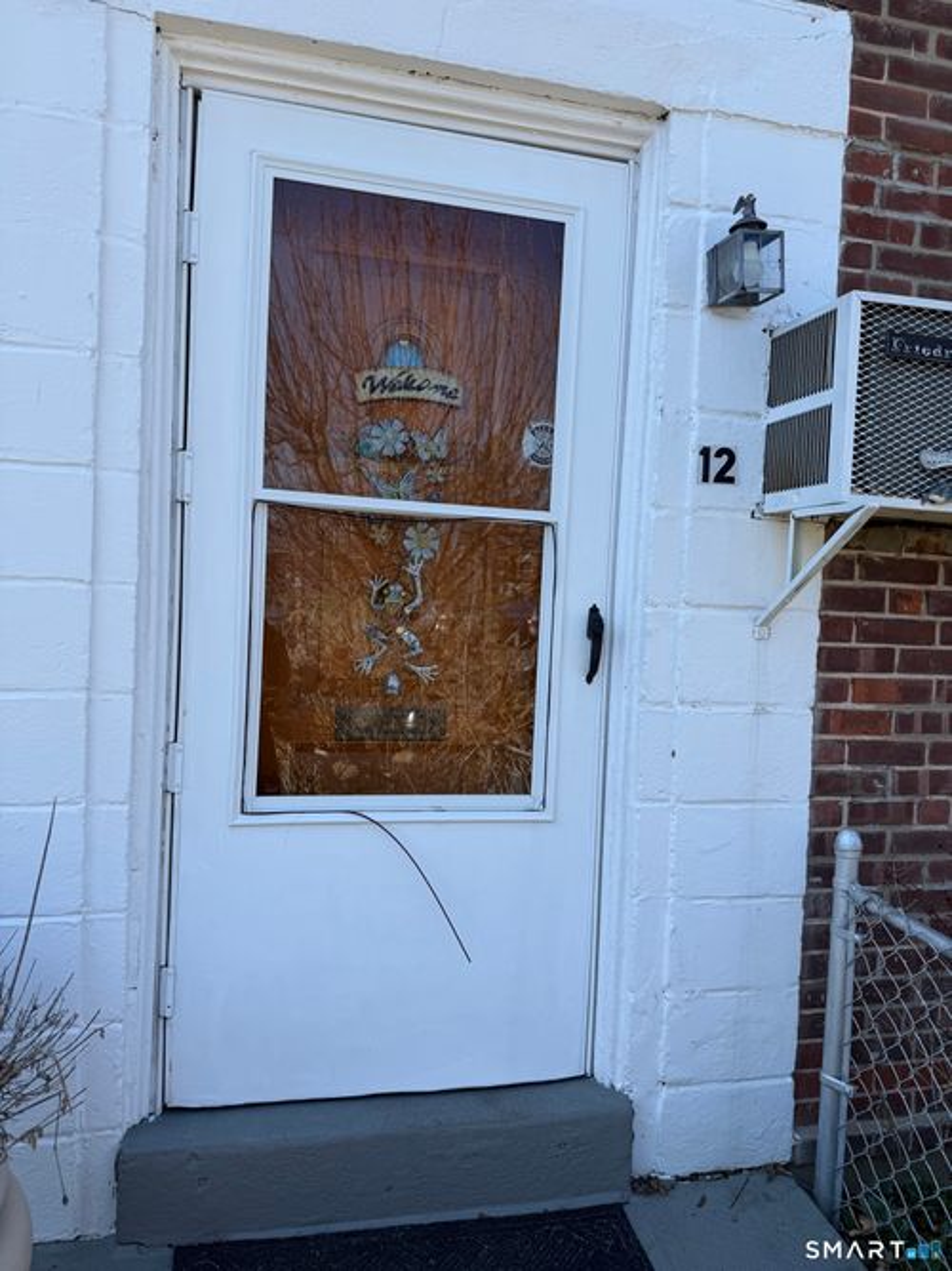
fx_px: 880
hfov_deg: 56.8
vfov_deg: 71.6
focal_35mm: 24
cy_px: 636
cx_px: 476
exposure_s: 1/1770
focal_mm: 6.76
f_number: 1.78
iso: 80
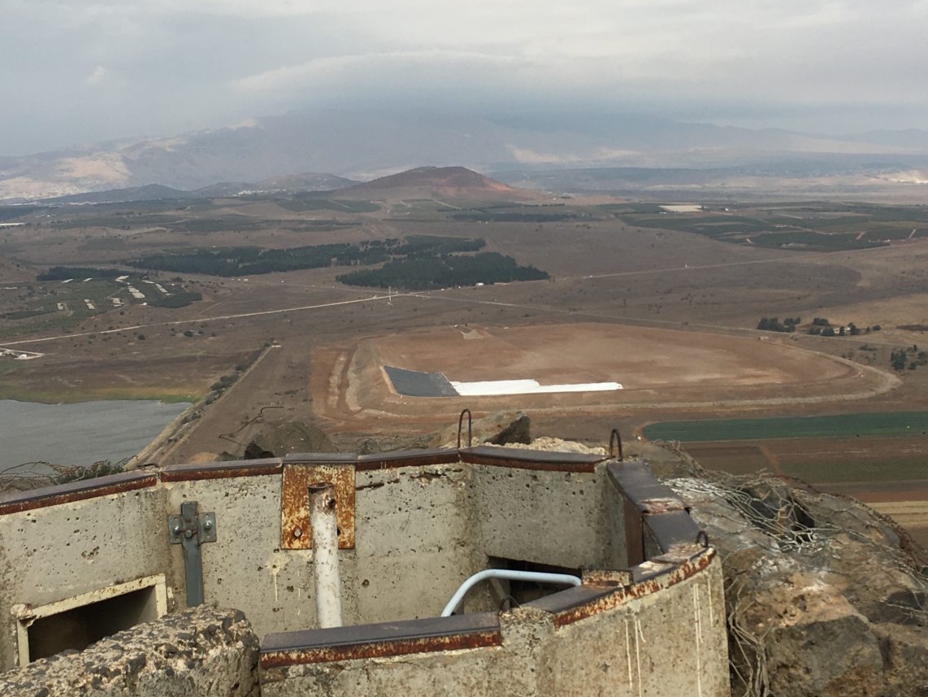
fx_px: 1394
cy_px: 269
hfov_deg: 36.7
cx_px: 534
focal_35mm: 52
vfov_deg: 28.0
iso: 25
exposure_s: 1/2137
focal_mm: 4.15
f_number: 2.2
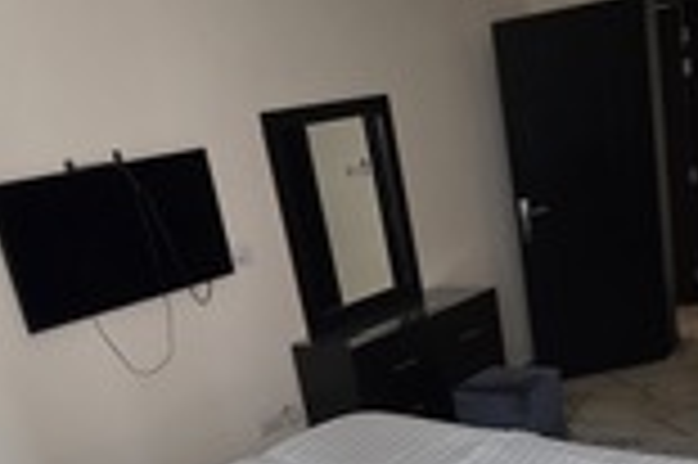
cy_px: 408
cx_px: 372
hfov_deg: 48.5
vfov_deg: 31.9
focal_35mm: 40
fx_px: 775
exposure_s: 1/50
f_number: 1.9
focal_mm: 2.2
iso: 320
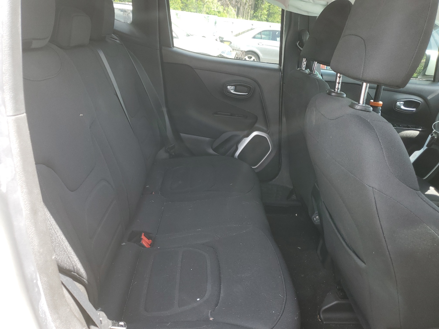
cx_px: 220
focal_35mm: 26
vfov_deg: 53.1
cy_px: 164
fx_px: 330
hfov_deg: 67.3
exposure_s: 1/135
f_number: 1.5
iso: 50
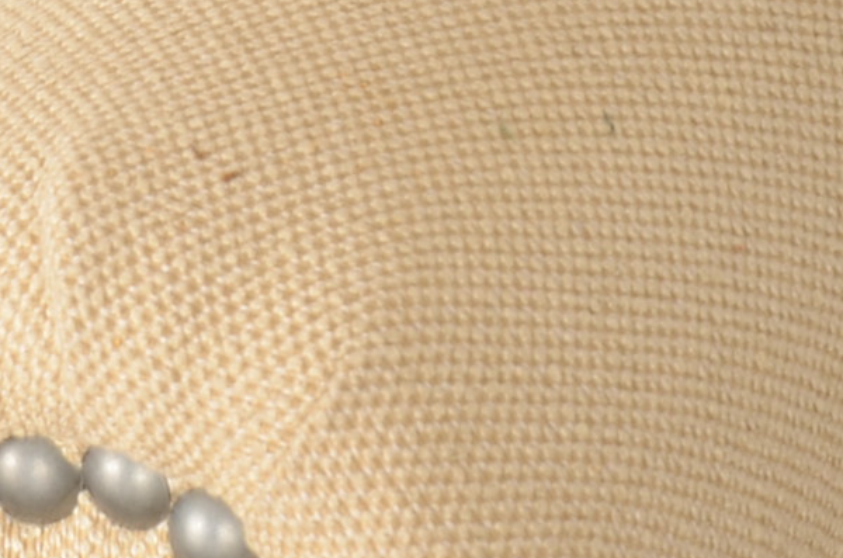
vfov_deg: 2.1
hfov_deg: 3.2
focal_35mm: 647
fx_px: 15116
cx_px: -461
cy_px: 995
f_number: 8
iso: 200
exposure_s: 1/80
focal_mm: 105
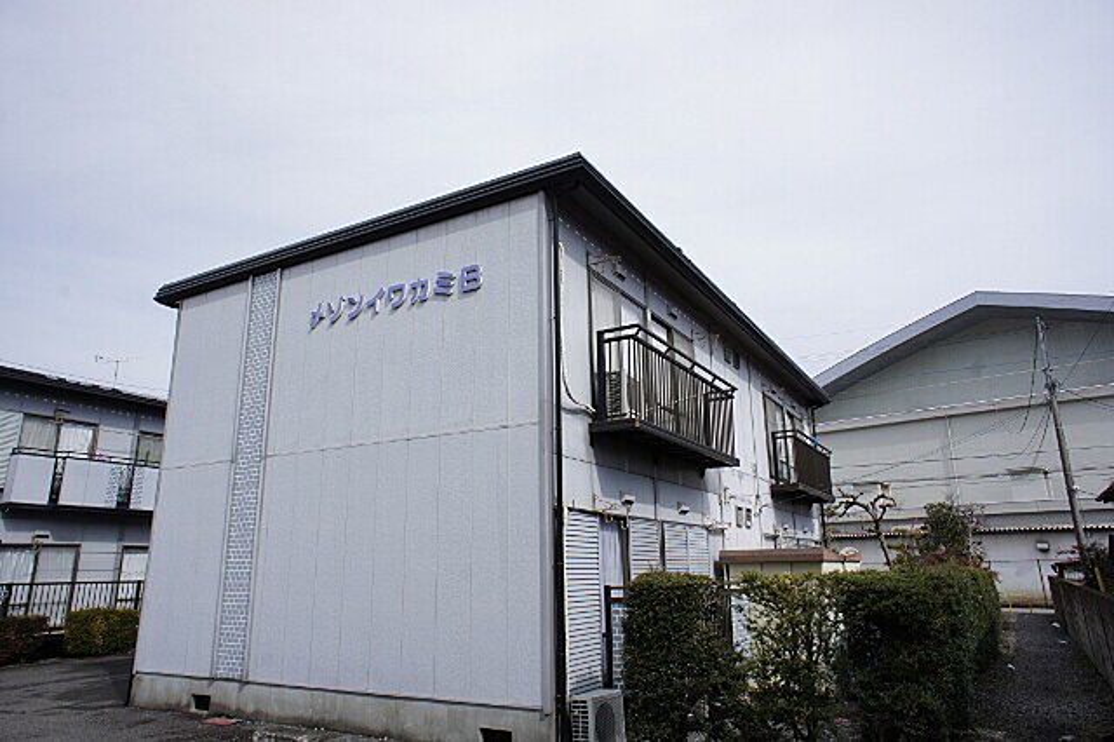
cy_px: 371
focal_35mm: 24
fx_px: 742
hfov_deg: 73.8
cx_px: 557
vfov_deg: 53.1
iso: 200
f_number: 11
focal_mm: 16
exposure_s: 1/250
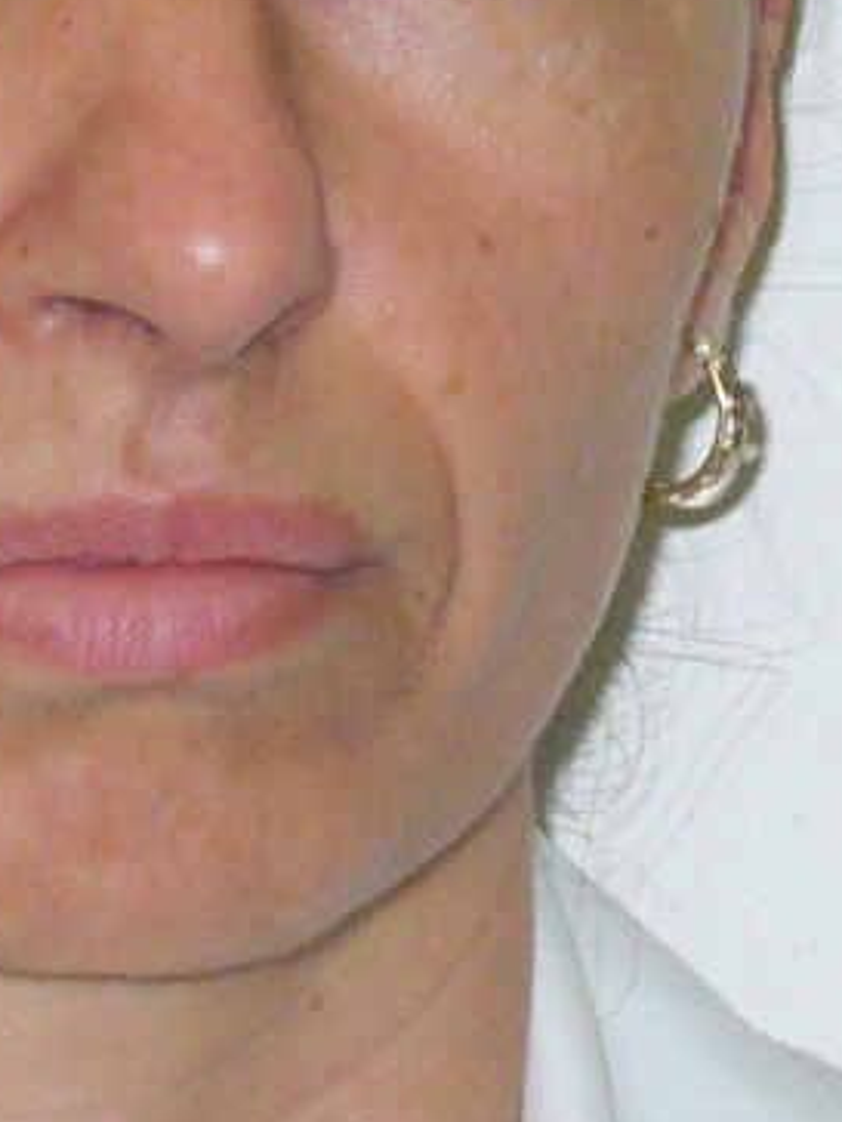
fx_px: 9762
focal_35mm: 301
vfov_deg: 6.6
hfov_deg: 4.9
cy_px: 148
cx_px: -96
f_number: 3.3
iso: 80
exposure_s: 1/30
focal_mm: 12.8
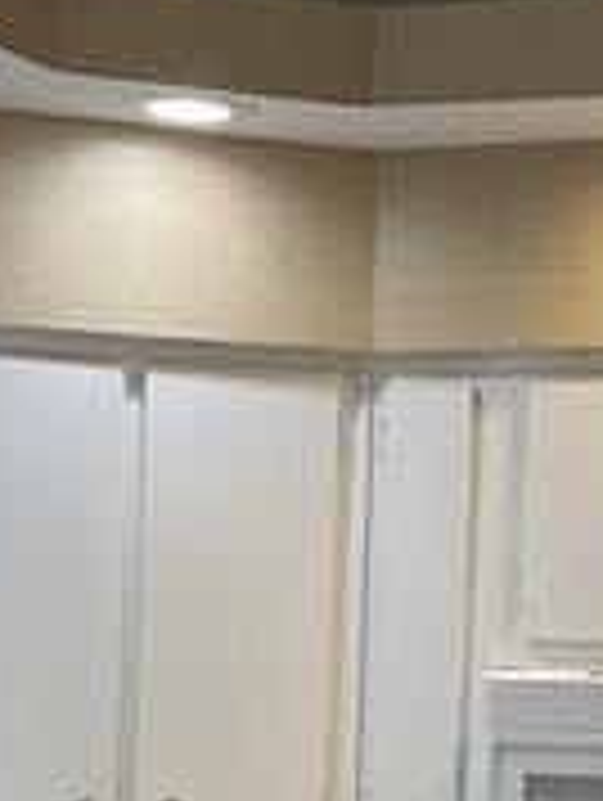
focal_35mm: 125
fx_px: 2896
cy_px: 950
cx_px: 302
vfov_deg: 15.2
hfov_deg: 11.9
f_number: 1.8
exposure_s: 1/120
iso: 64
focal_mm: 3
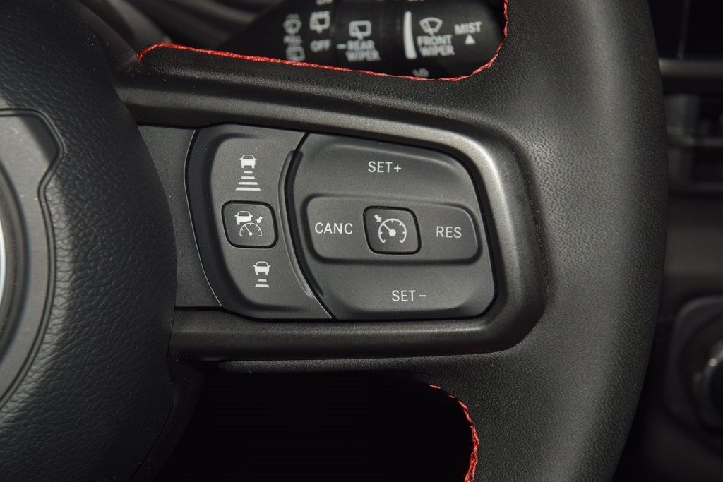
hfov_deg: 19.5
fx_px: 2109
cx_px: 362
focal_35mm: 105
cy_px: 241
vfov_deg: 13.0
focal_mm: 70
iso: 100
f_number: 8
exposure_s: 1/125
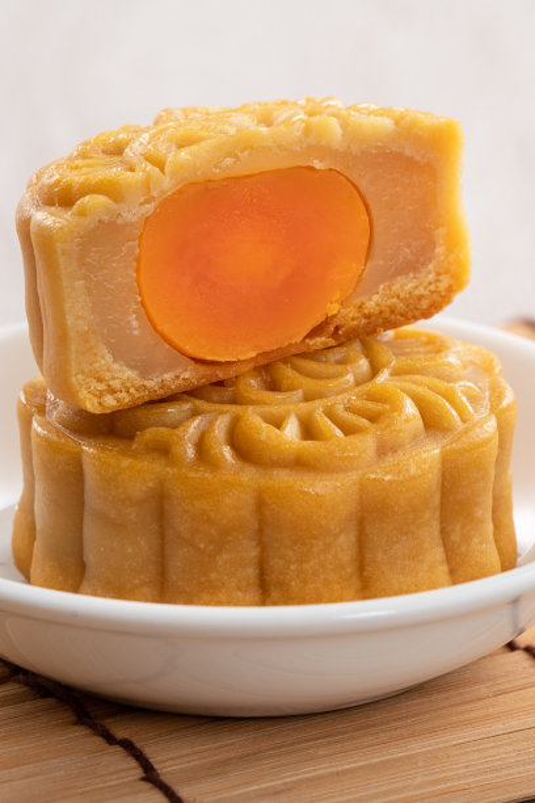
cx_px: 268
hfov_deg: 4.6
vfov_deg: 6.9
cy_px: 402
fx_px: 6687
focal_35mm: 300
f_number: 14
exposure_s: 1/125
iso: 100
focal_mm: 300
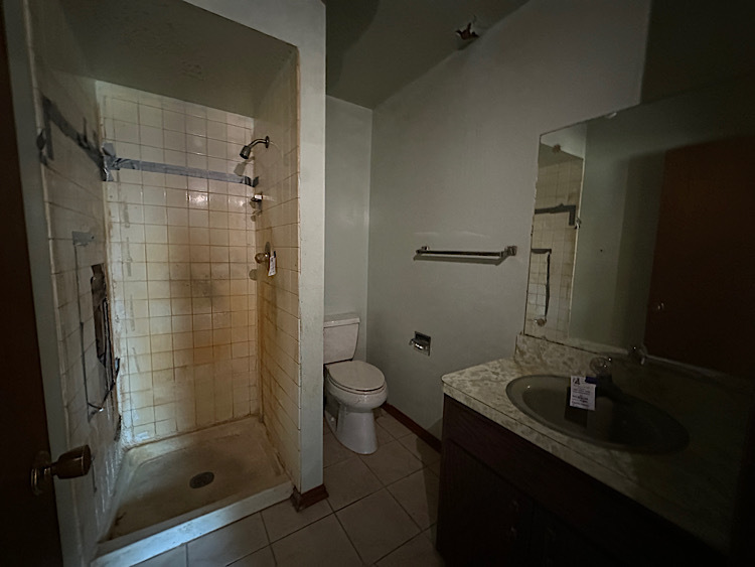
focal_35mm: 14
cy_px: 284
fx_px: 305
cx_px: 378
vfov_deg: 85.7
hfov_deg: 102.0
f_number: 2.2
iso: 1600
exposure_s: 1/30
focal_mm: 2.22
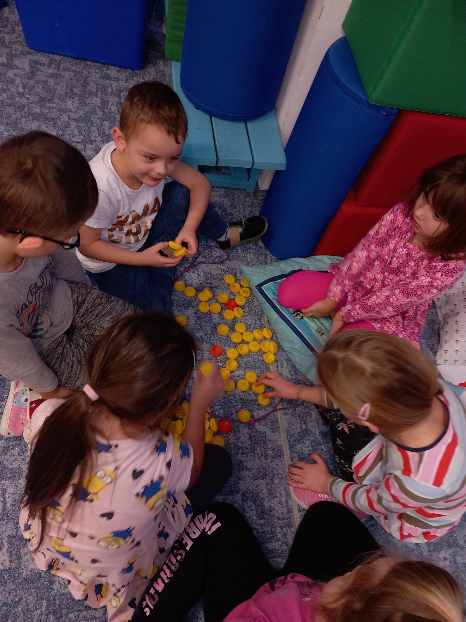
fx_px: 485
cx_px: 233
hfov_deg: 51.4
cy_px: 311
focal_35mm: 27
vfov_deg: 65.3
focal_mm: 4
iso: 100
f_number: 1.8
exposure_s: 1/50
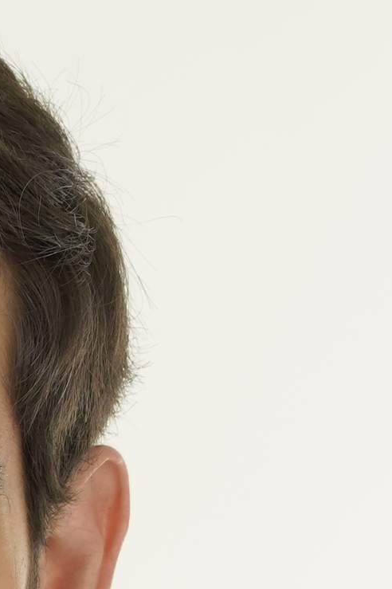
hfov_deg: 3.0
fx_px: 7405
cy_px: 1329
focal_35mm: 453
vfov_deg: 4.5
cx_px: -298
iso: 250
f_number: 9
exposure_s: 1/125
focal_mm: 85
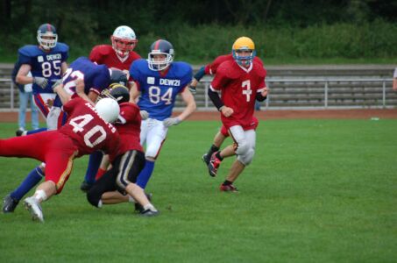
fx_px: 2806
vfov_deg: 5.4
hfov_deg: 8.1
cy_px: 132
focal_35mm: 255
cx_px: 198
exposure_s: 1/500
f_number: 4.8
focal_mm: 170
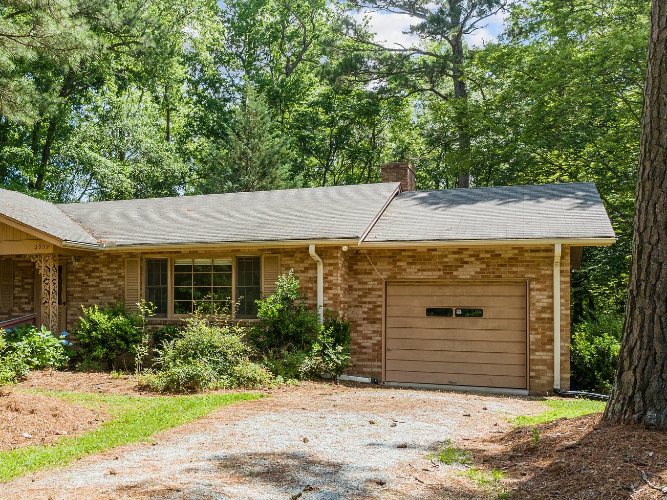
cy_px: 306
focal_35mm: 36
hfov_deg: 49.5
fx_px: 693
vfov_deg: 39.4
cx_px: 172
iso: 310
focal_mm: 12.29
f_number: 2.8
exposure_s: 1/320
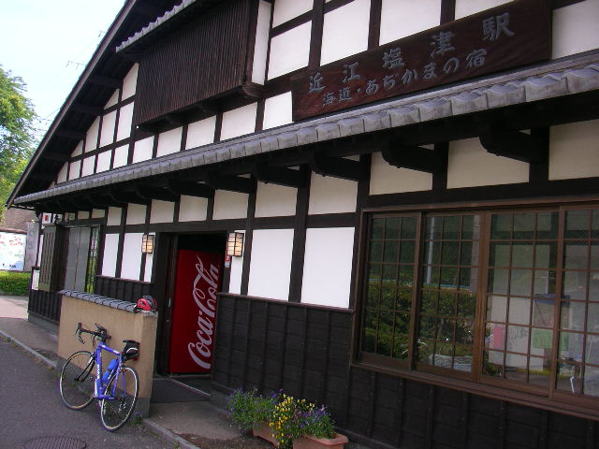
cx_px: 300
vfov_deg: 38.7
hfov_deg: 50.1
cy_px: 224
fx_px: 640
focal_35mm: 37
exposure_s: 1/100
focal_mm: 5.7
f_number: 2.8
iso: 50
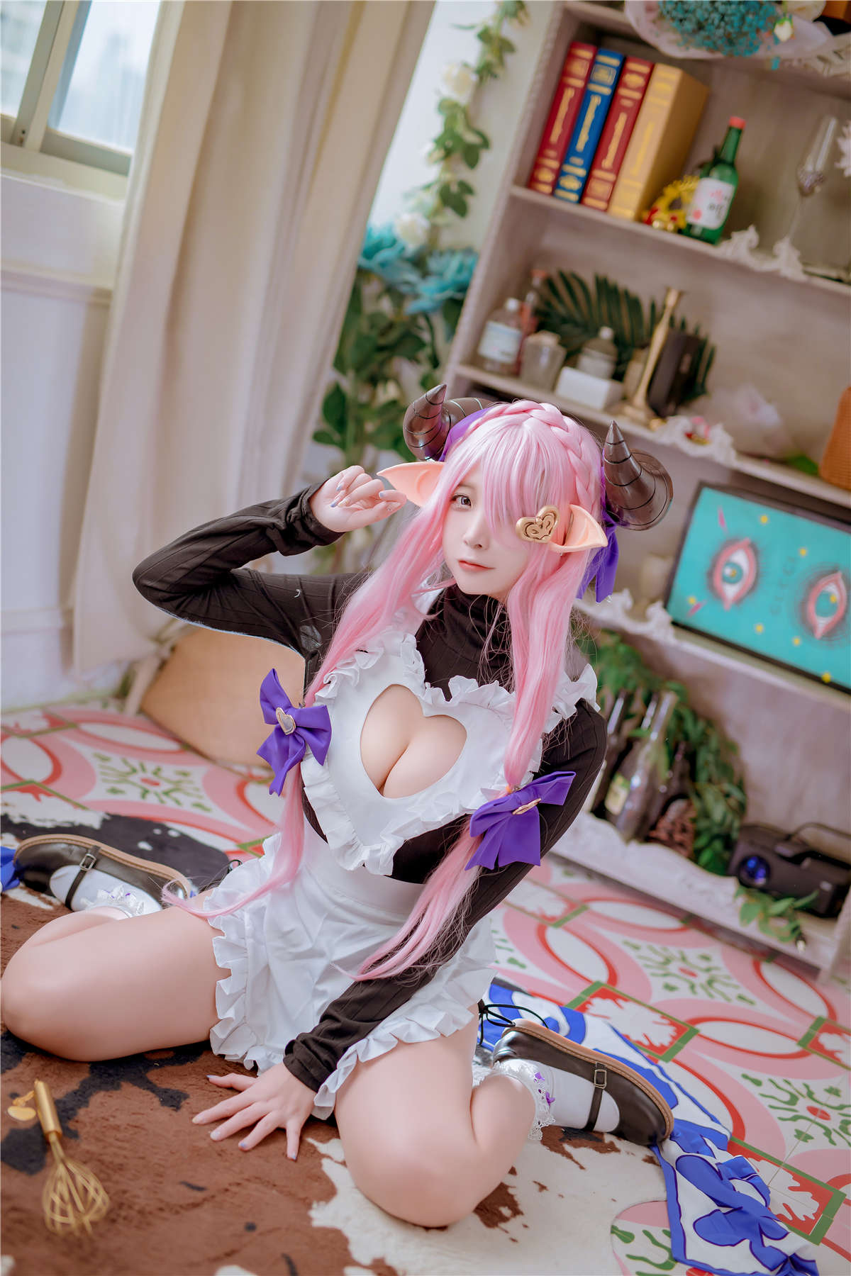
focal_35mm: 50
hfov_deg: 27.0
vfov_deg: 39.6
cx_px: 426
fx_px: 1773
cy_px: 638
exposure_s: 1/160
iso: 250
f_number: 2.2
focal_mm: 50
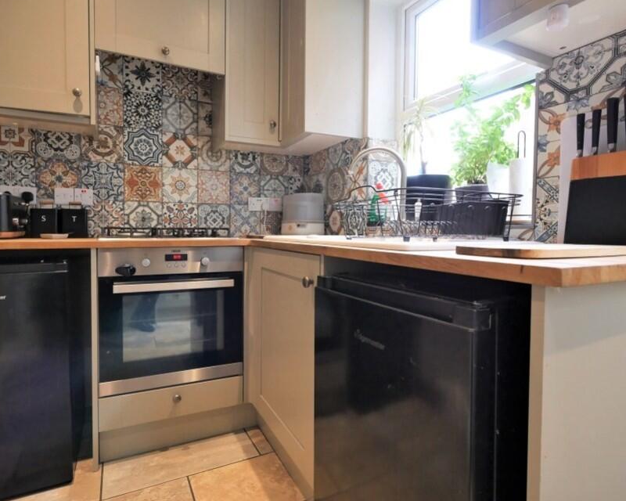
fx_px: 371
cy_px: 238
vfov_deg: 68.1
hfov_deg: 80.2
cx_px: 288
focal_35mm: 20
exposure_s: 1/60
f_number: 4
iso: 1000
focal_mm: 8
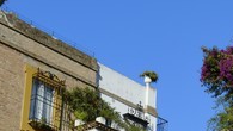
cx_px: 241
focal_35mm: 140
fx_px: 866
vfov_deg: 8.6
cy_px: 145
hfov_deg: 15.0
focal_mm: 62
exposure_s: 1/160
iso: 200
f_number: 20
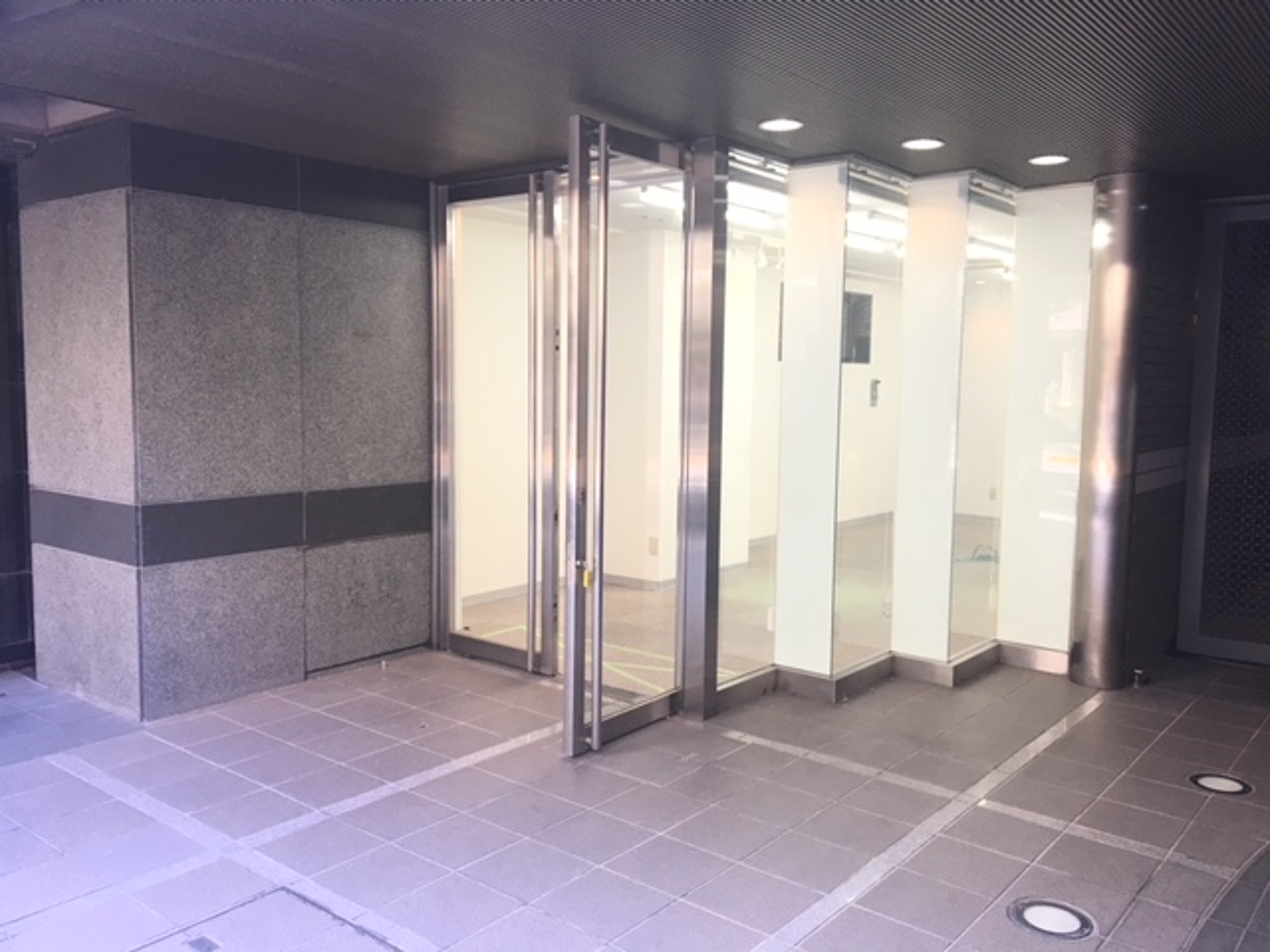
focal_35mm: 29
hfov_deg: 61.7
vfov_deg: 48.2
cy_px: 476
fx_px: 1064
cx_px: 635
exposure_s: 1/40
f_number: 2.2
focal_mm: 4.15
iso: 25
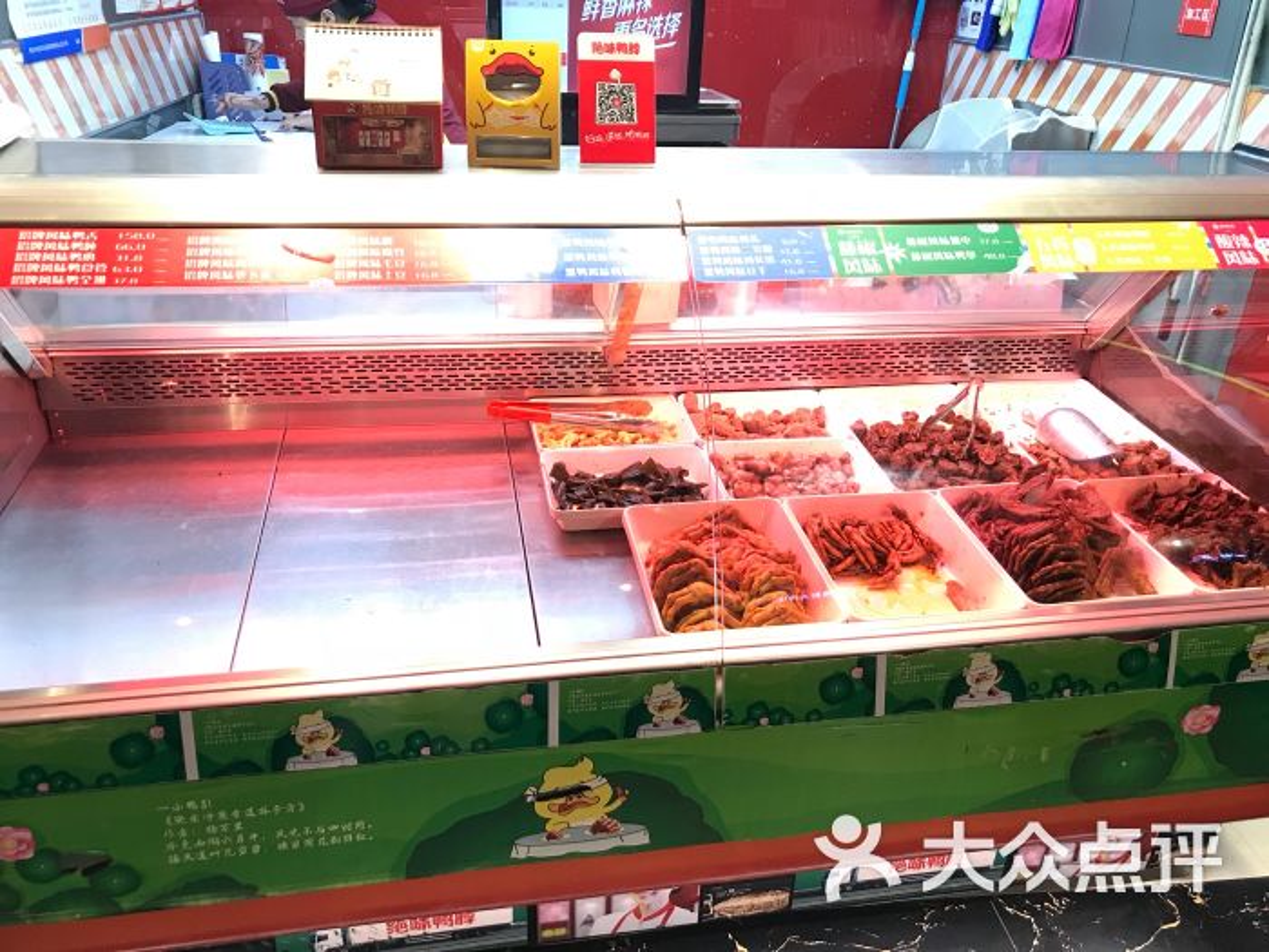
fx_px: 1026
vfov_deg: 49.7
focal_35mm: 28
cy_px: 476
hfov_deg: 63.4
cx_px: 634
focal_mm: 3.99
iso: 40
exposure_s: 1/25
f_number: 1.8
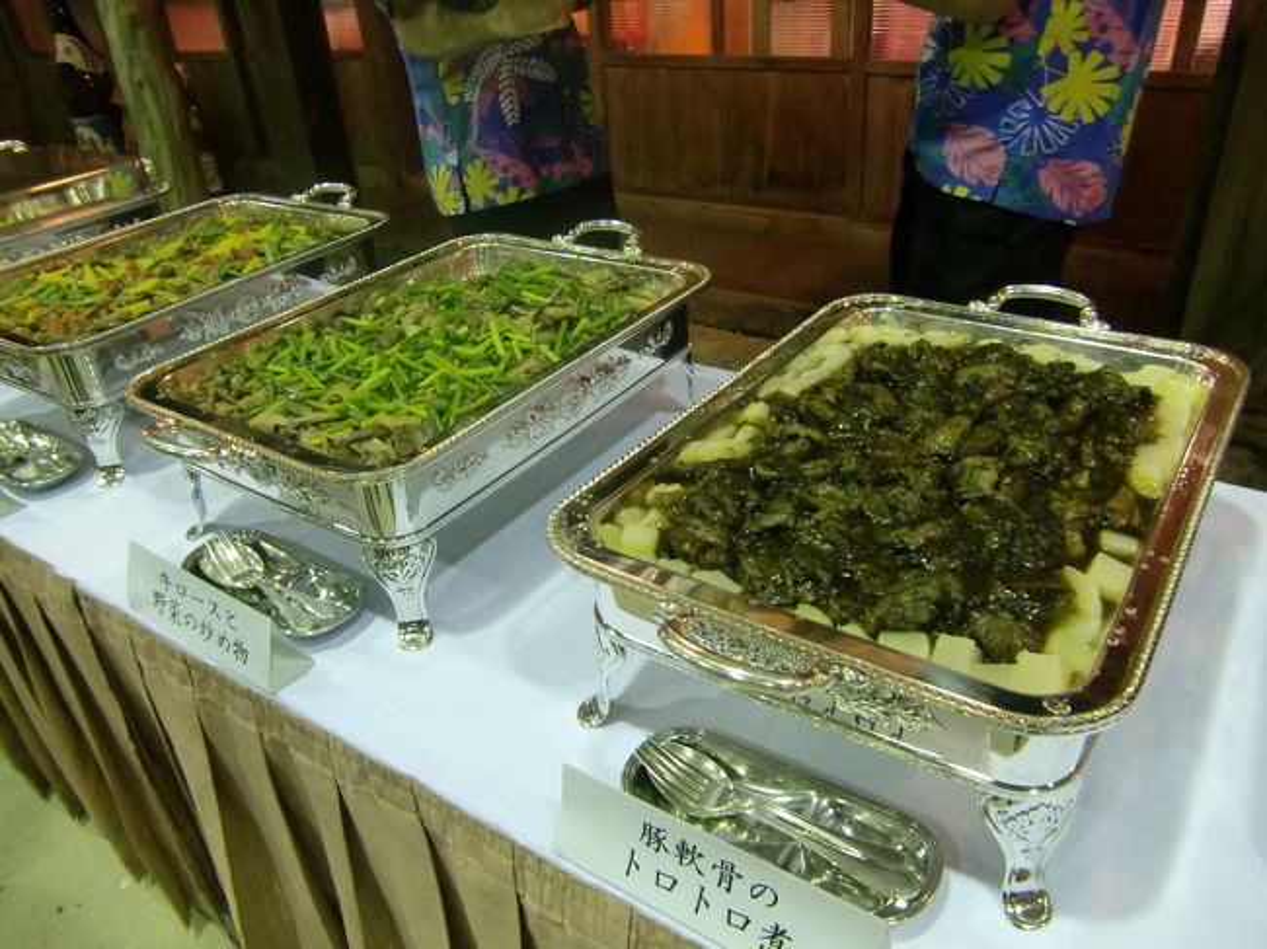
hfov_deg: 63.5
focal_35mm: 28
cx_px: 634
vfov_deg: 49.7
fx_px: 1024
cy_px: 474
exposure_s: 1/40
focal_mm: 4.9
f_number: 2.6
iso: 400
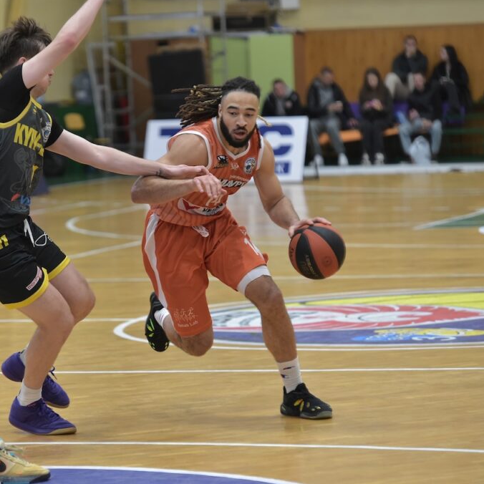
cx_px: 137
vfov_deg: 9.1
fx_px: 3053
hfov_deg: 9.1
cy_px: 241
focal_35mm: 193
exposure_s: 1/1250
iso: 3200
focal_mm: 150
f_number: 4
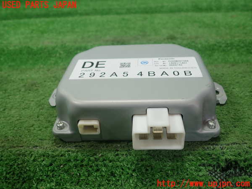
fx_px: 218
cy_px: 94
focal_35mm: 30
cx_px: 126
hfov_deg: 60.0
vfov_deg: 46.8
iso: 125
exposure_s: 1/125
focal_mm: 5.5
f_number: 2.3
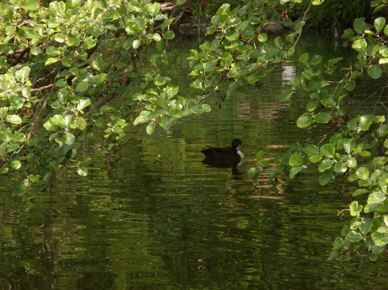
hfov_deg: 10.4
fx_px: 2129
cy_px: 145
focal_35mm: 190
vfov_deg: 7.8
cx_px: 194
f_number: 4.6
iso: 100
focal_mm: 31.5
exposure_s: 1/148
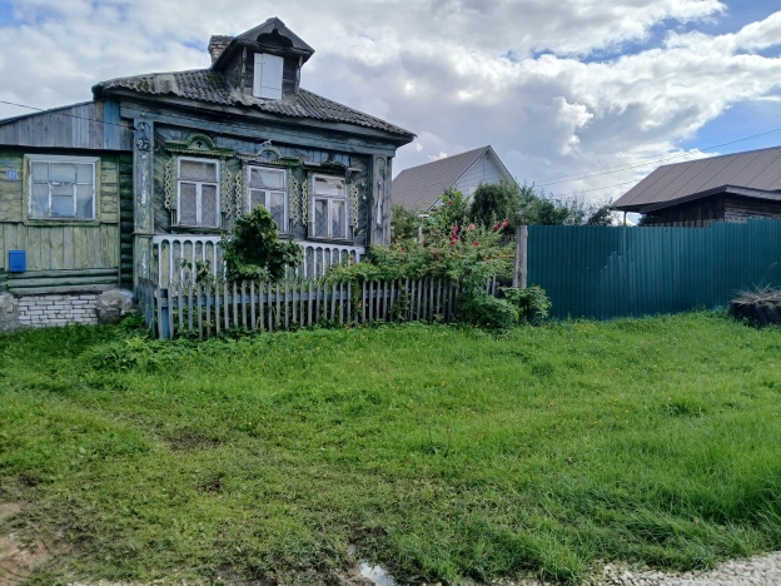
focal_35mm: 26
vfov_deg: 53.1
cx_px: 390
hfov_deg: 67.3
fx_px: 587
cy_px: 293
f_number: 1.8
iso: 20
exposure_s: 1/400
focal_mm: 3.98
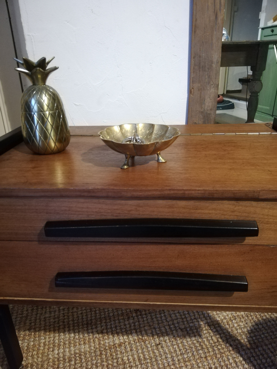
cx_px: 138
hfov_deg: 51.4
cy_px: 184
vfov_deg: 65.3
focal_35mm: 27
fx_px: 288
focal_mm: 3.81
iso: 1600
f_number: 2.2
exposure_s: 1/17.1
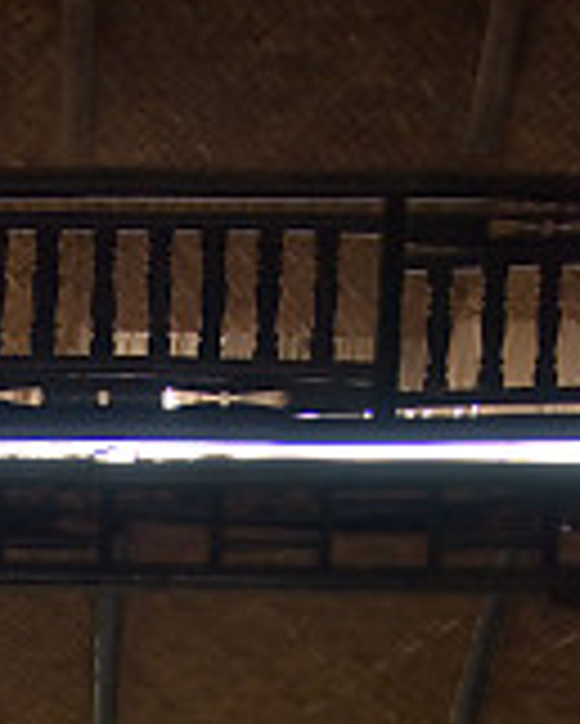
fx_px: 2701
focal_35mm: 126
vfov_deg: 13.7
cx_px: -7
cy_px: 1282
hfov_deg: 12.1
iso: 200
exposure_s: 1/60
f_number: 4
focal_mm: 24
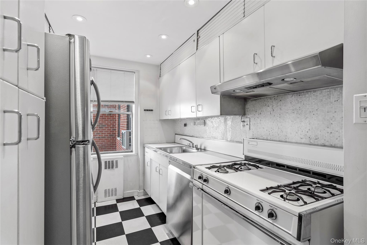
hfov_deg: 90.0
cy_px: 122
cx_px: 184
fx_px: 183
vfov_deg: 67.4
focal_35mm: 18
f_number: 8
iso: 400
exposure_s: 1/1.67
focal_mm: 18
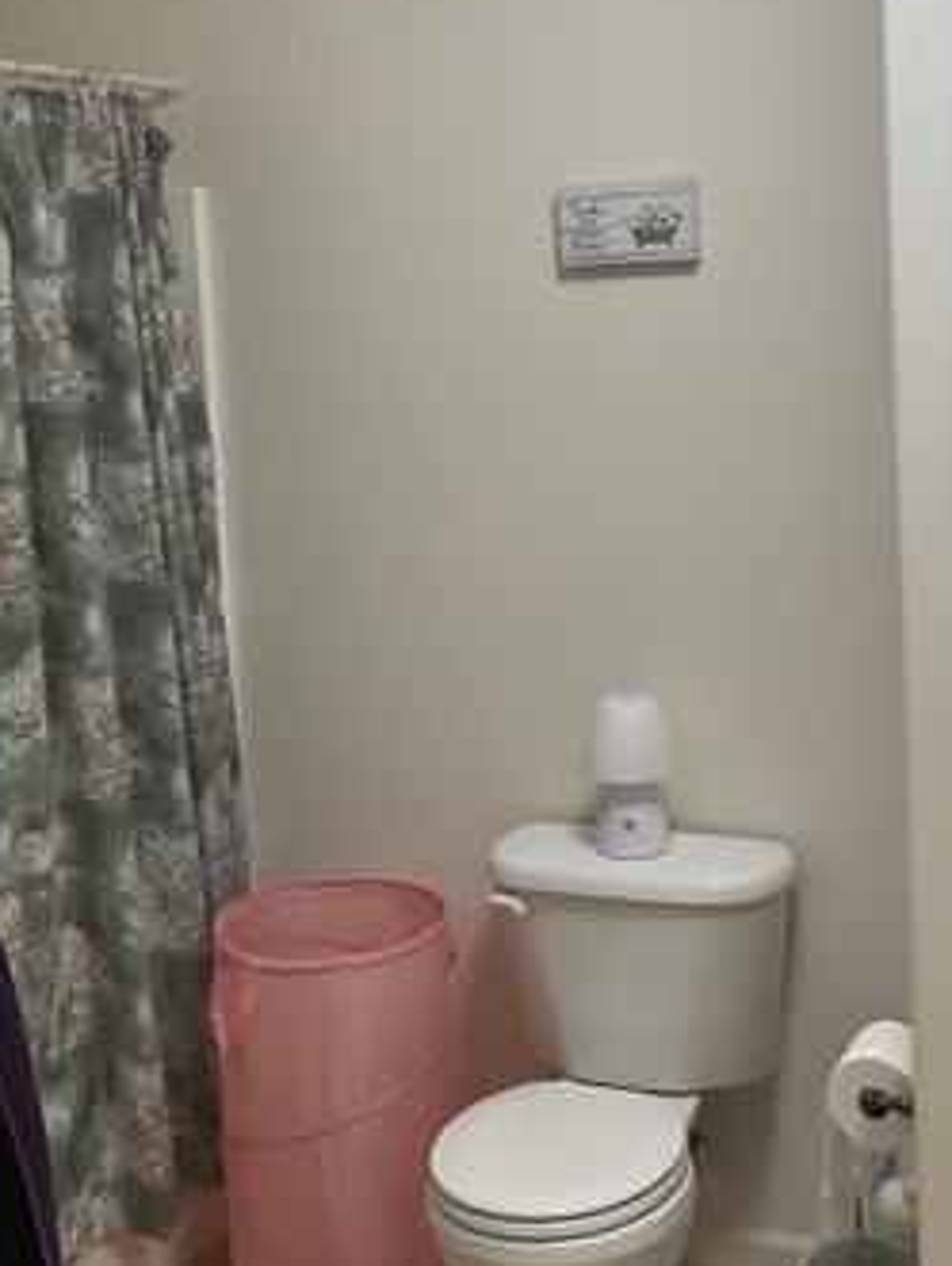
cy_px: 493
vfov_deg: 34.2
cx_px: 505
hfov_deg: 26.1
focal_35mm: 56
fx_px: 2050
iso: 50
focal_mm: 3
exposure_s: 1/60
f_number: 1.8
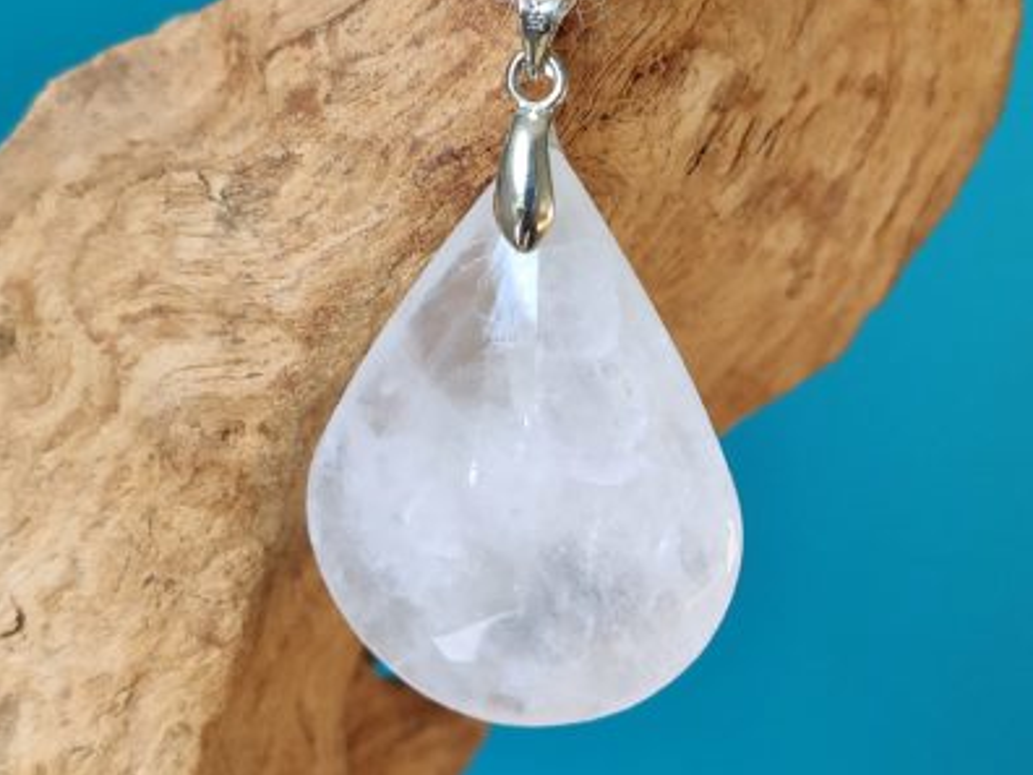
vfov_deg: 40.7
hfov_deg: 52.6
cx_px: 514
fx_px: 1044
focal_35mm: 35
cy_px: 348
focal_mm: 4.77
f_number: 1.75
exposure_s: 1/100
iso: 113
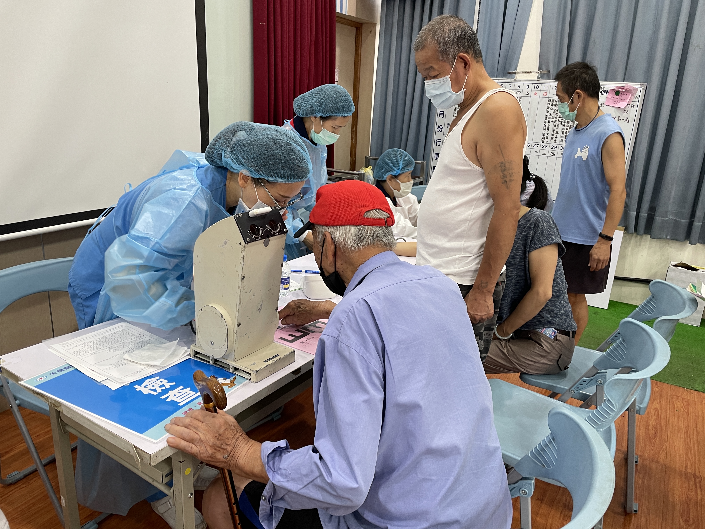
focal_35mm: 26
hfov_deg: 67.3
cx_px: 352
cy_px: 264
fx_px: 530
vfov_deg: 53.1
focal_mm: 4.2
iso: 80
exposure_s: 1/60
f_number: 1.6
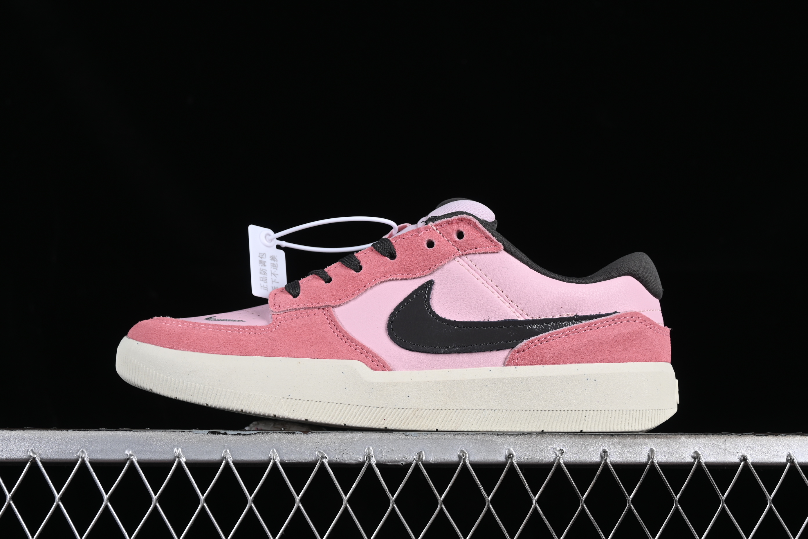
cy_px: 270
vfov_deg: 18.2
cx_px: 404
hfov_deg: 27.0
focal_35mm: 75
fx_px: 1683
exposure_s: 1/80
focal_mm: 50
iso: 160
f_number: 8
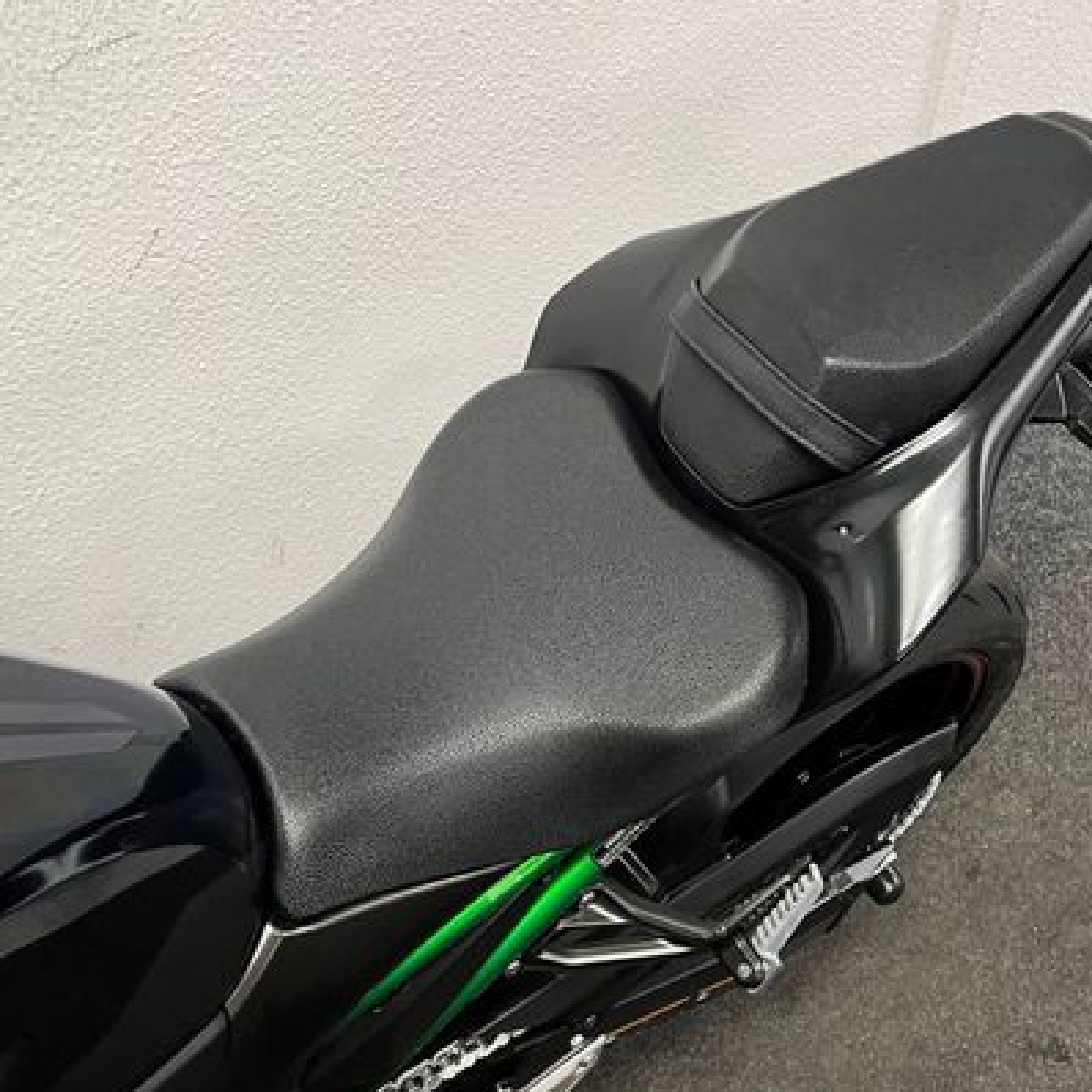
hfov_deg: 44.8
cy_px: 554
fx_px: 1321
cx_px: 615
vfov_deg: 44.9
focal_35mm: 37
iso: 125
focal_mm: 5.1
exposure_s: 1/50
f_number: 1.6
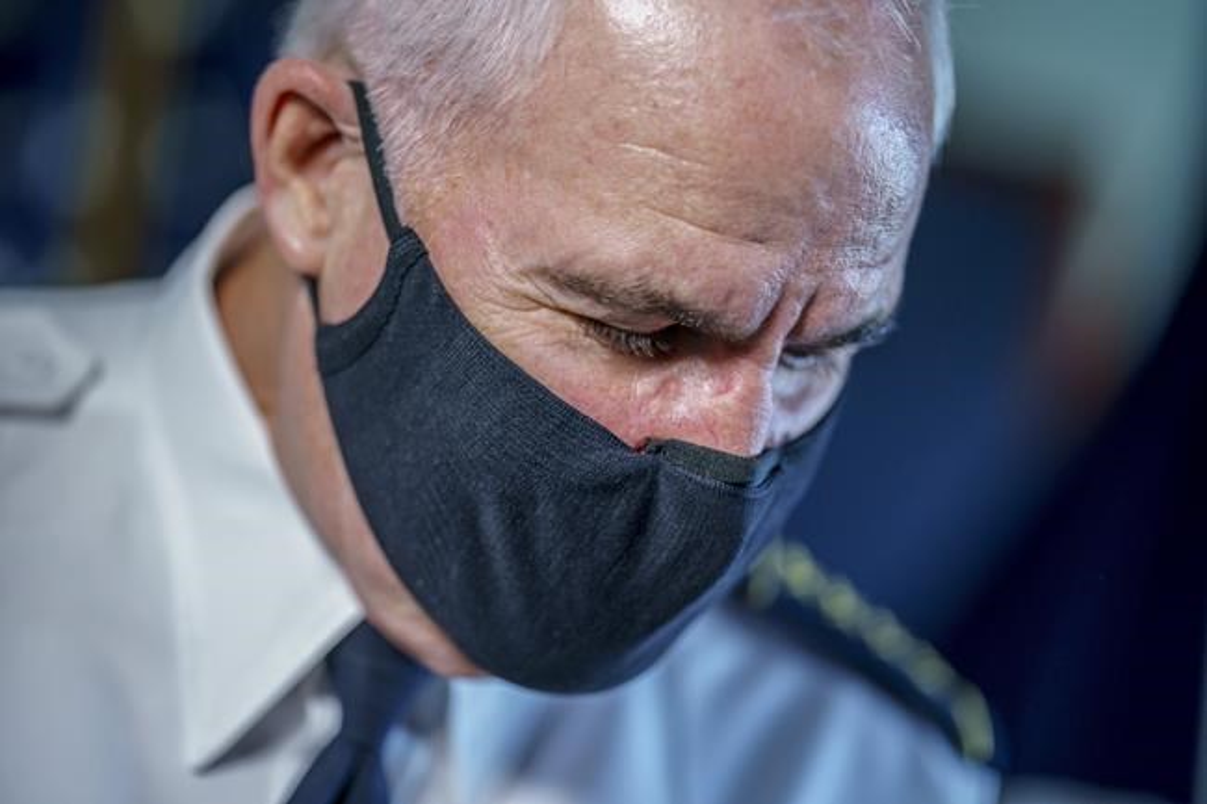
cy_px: 402
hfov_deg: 15.2
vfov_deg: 10.2
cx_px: 604
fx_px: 4525
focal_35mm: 135
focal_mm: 135
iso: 1000
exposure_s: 1/320
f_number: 1.8
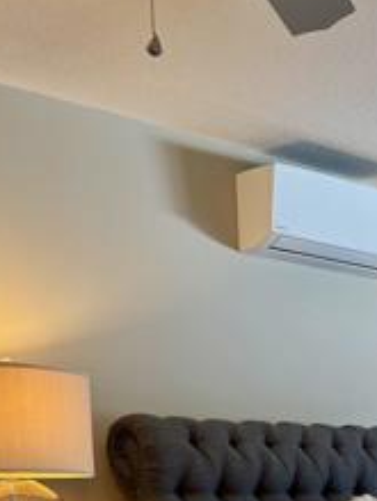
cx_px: 411
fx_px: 1014
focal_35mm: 70
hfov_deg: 20.1
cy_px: 595
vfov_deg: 25.1
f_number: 1.78
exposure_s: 1/120
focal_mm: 6.76
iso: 160
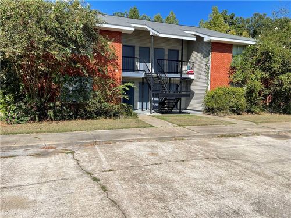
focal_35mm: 26
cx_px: 146
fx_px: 219
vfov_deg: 53.1
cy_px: 109
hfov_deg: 67.3
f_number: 1.6
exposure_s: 1/3559
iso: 32
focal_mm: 5.1
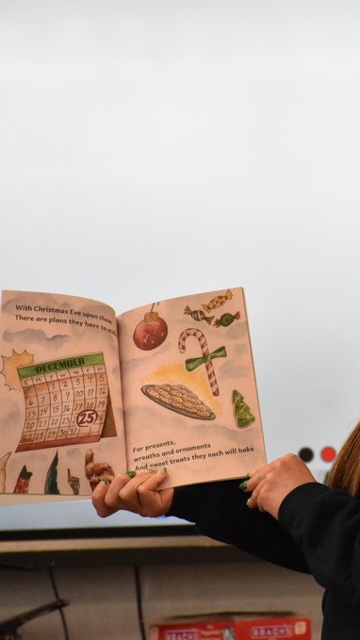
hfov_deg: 3.9
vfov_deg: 7.0
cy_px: 321
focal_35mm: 308
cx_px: 322
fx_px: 5226
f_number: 5.6
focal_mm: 130
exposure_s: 1/500
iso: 5000
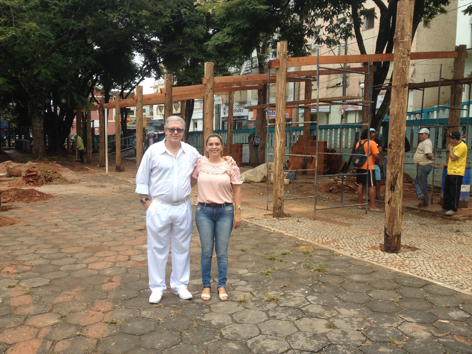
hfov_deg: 52.6
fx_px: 477
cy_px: 177
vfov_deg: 40.7
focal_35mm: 35
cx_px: 236
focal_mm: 4.28
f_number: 2.4
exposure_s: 1/314
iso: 50
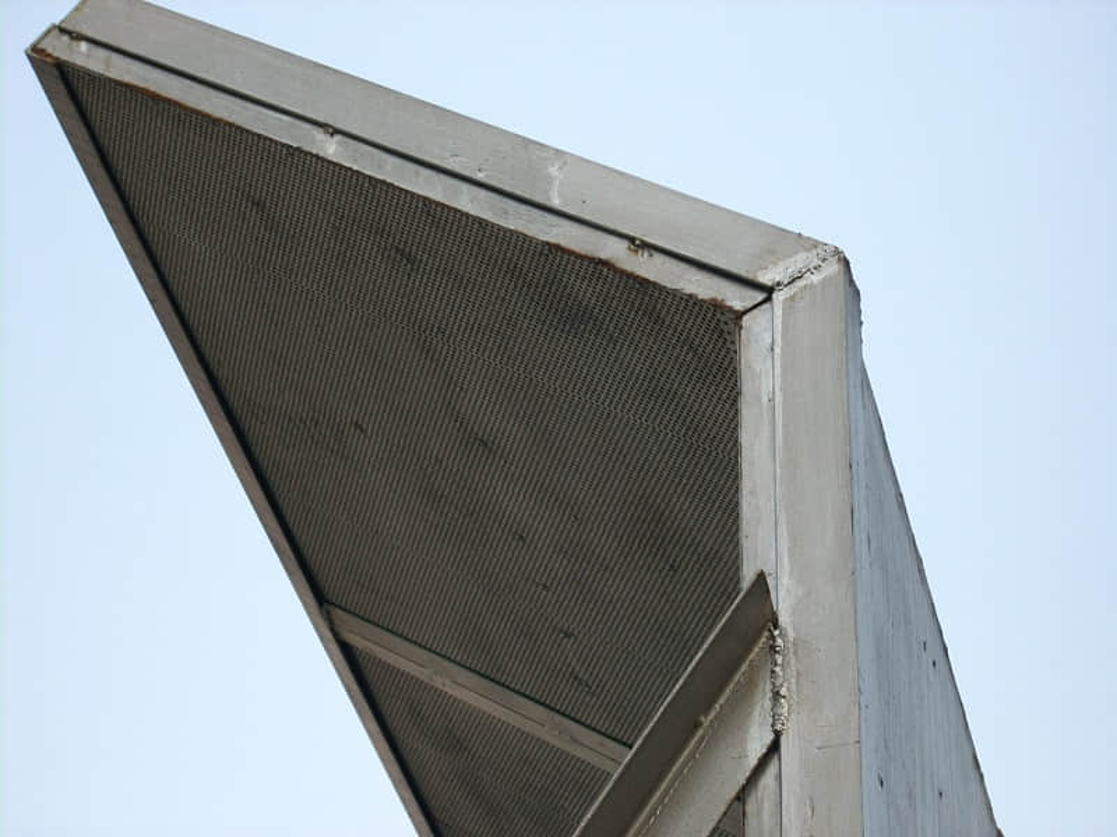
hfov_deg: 17.4
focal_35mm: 113
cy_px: 418
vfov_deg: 13.1
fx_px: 3646
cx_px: 558
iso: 64
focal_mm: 18.6
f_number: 5.2
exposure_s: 1/88.6
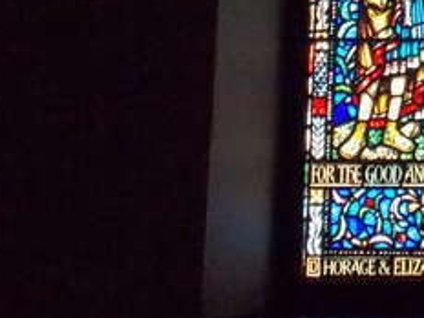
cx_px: 645
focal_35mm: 117
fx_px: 1433
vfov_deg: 12.3
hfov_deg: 15.5
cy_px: -88
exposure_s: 1/125
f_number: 3.4
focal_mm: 6.1
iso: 800
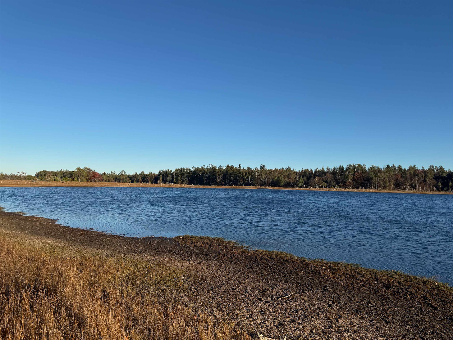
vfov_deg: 56.8
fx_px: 314
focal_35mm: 24
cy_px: 170
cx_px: 226
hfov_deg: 71.6
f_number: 1.78
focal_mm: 6.76
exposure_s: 1/4310
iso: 80
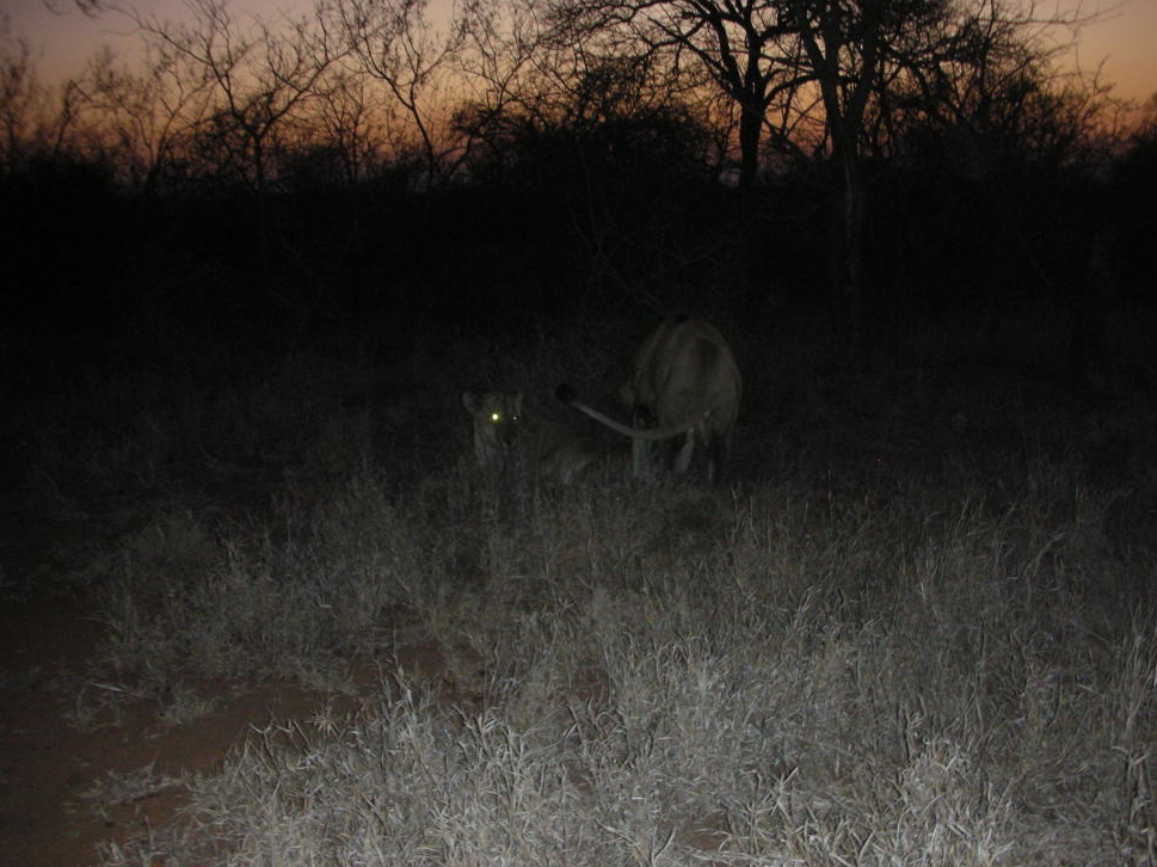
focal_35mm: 37
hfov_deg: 50.2
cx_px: 587
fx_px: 1236
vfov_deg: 38.6
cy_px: 442
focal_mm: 5.8
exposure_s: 1/60.1
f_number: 3
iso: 200
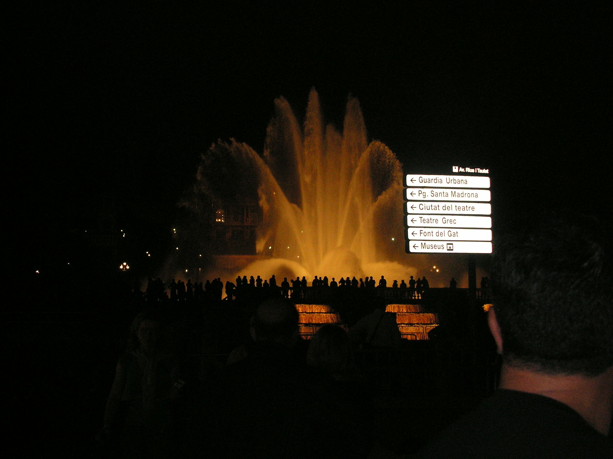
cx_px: 306
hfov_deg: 42.1
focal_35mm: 45
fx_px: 797
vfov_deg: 32.2
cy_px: 230
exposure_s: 1/40
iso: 160
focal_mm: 7.6
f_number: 3.2
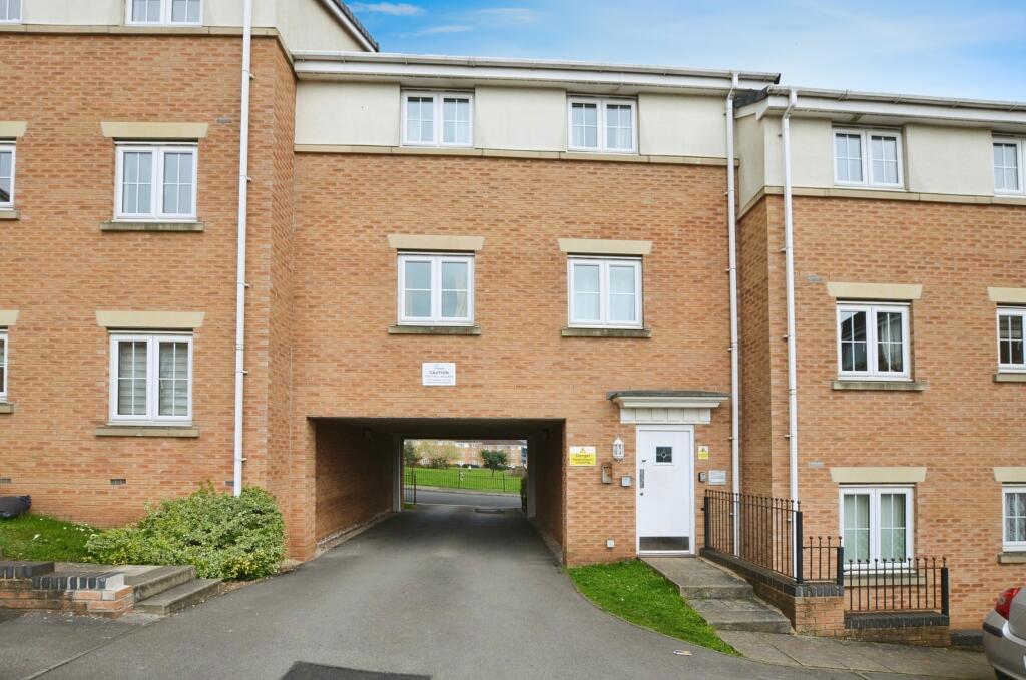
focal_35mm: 15
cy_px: 340
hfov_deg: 100.5
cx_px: 513
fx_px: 427
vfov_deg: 77.1
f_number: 7.1
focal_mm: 10
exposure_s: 1/200
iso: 200
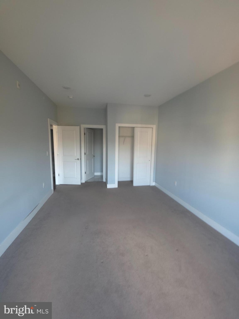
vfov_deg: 106.2
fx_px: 120
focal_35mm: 13
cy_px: 160
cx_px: 120
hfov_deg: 89.9
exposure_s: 1/30
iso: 250
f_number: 1.9
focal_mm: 2.2
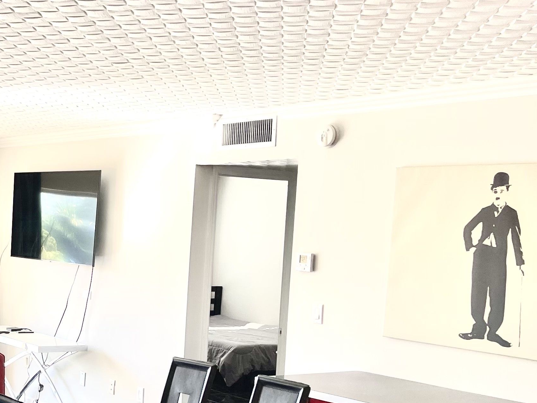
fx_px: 931
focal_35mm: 60
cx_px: -44
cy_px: 286
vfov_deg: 24.2
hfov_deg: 29.3
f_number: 1.6
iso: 32
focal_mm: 5.1
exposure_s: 1/142
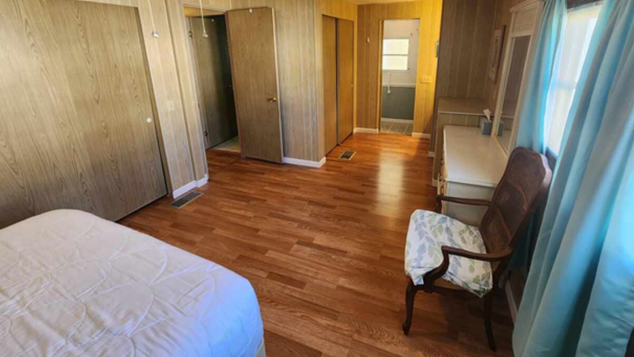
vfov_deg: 69.0
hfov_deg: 103.0
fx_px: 252
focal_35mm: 15
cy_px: 127
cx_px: 329
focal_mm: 2.2
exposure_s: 1/60
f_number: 2.2
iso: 200
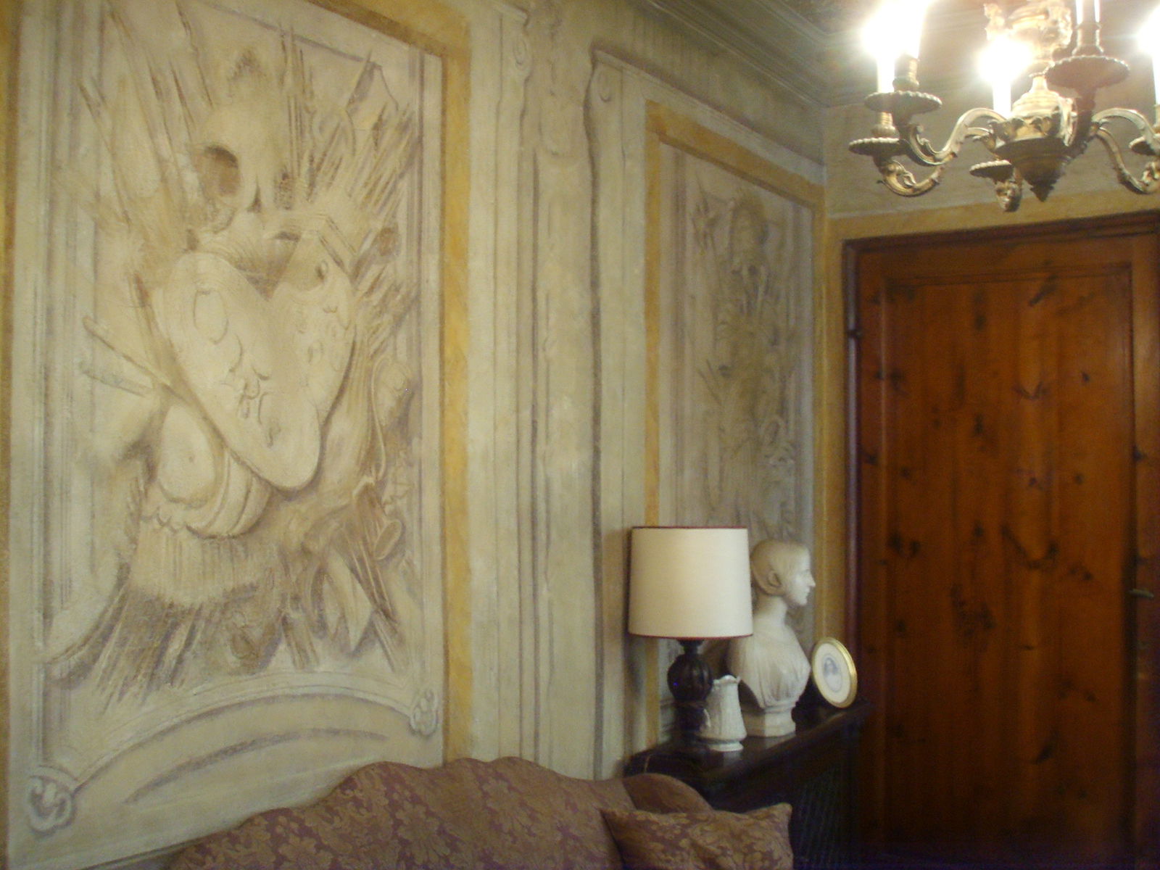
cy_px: 435
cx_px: 580
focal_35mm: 39
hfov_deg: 47.9
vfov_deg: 36.8
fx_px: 1307
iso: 150
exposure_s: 1/6
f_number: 3.5
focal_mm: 6.6
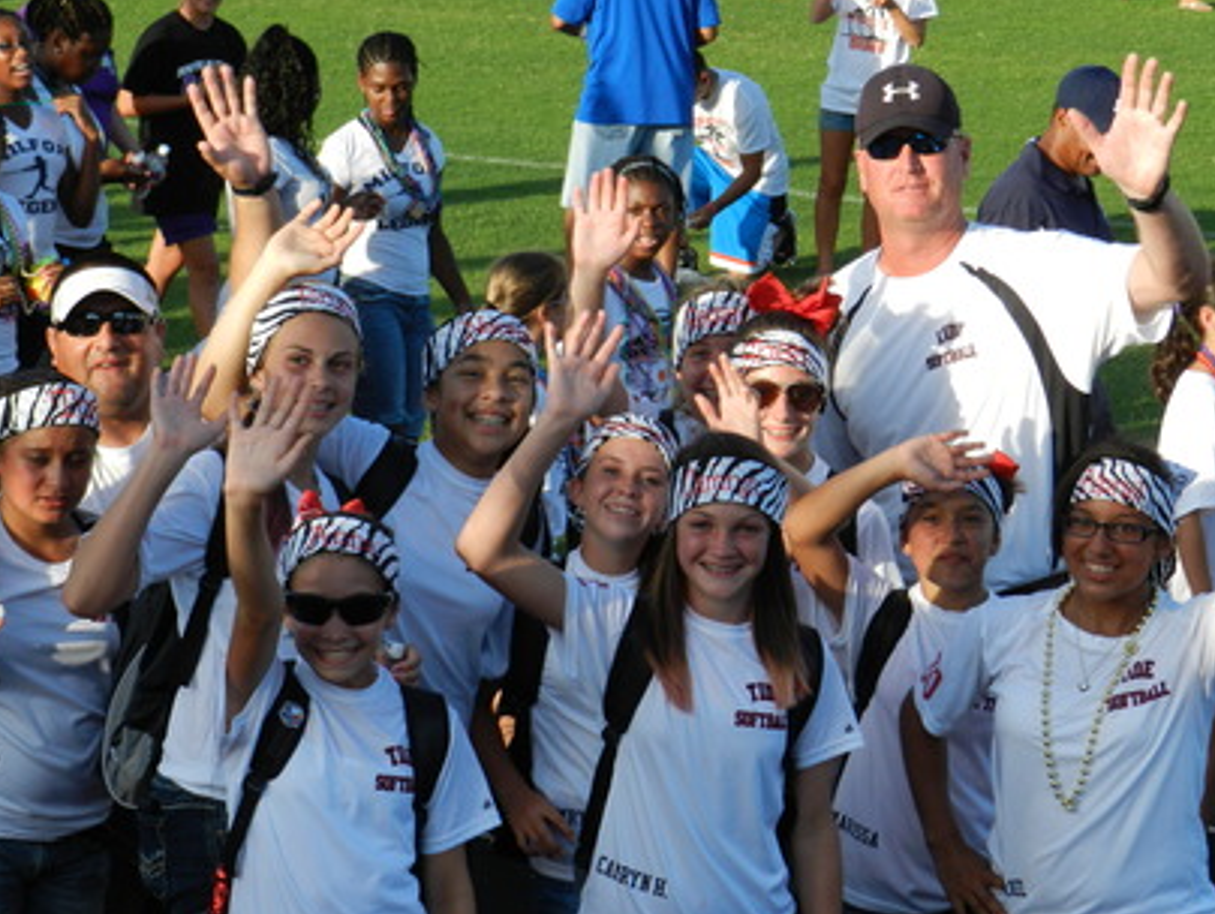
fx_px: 4498
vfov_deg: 11.6
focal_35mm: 128
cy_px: 472
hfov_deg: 15.4
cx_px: 662
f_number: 4.8
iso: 160
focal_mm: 20.5
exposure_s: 1/400
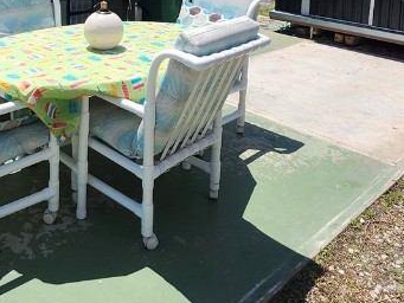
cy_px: -43
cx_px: 113
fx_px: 455
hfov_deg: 46.5
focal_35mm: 39
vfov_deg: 31.9
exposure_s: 1/2077
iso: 40
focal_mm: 1.74
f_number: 2.2
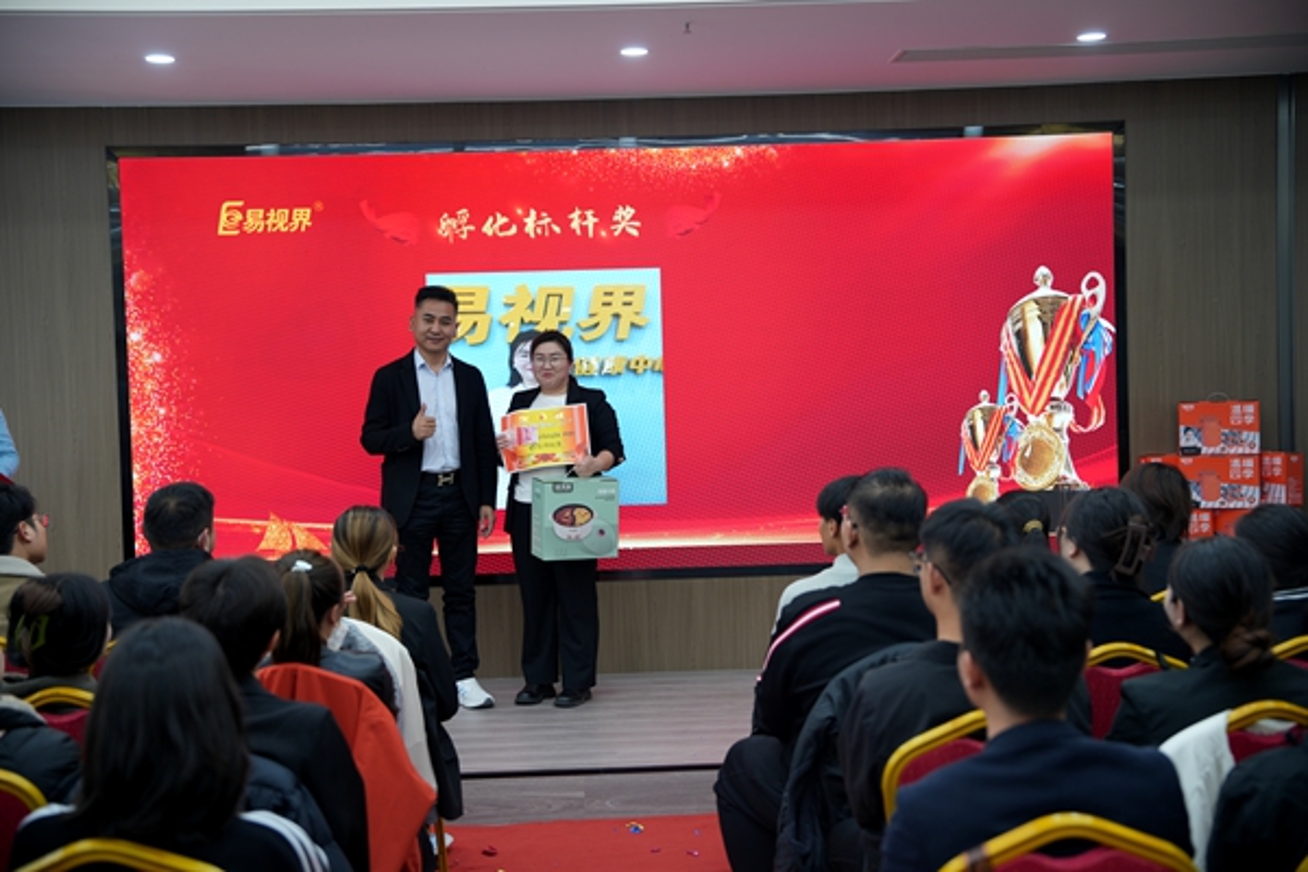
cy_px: 436
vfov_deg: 28.1
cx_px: 654
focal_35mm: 48
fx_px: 1744
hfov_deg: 41.1
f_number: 2.8
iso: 160
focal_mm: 48
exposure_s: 1/50
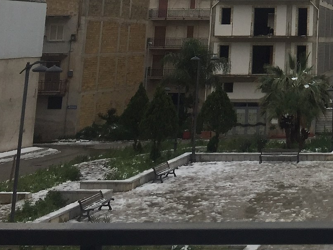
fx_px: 827
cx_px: 422
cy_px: -110
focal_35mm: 86
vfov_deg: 15.9
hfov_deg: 20.9
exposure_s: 1/898
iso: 32
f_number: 2.2
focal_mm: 4.15
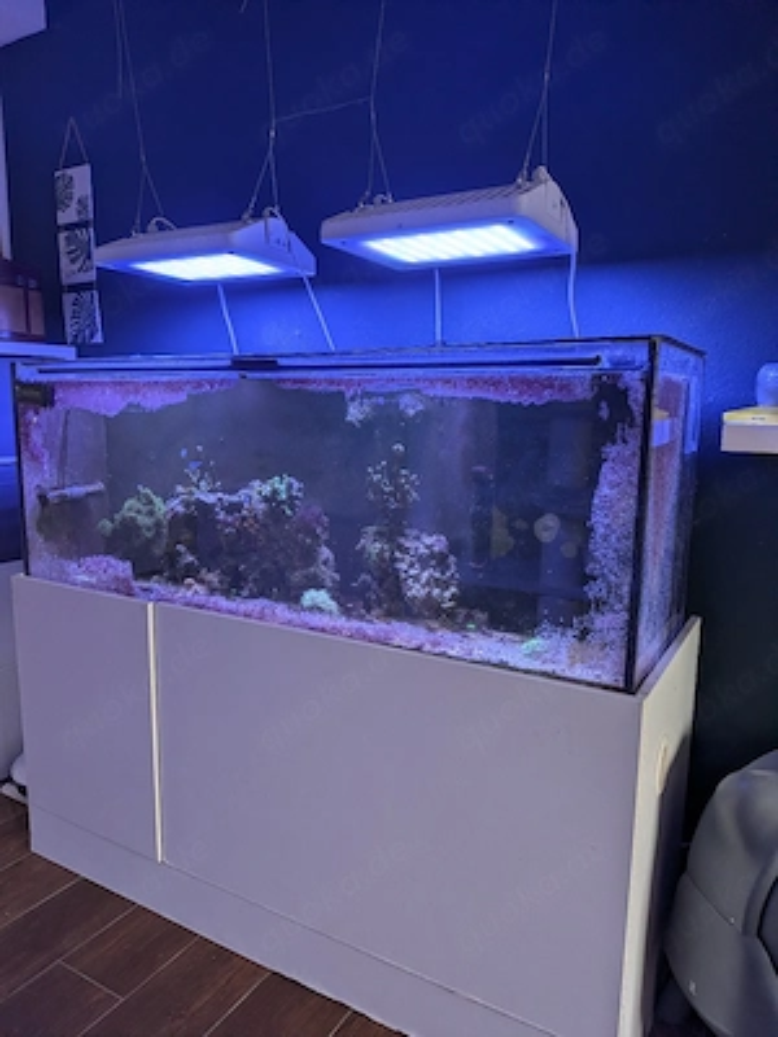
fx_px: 719
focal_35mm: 24
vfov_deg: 71.6
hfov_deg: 56.8
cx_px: 389
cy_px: 518
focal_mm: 4.53
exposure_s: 1/357
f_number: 1.7
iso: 24
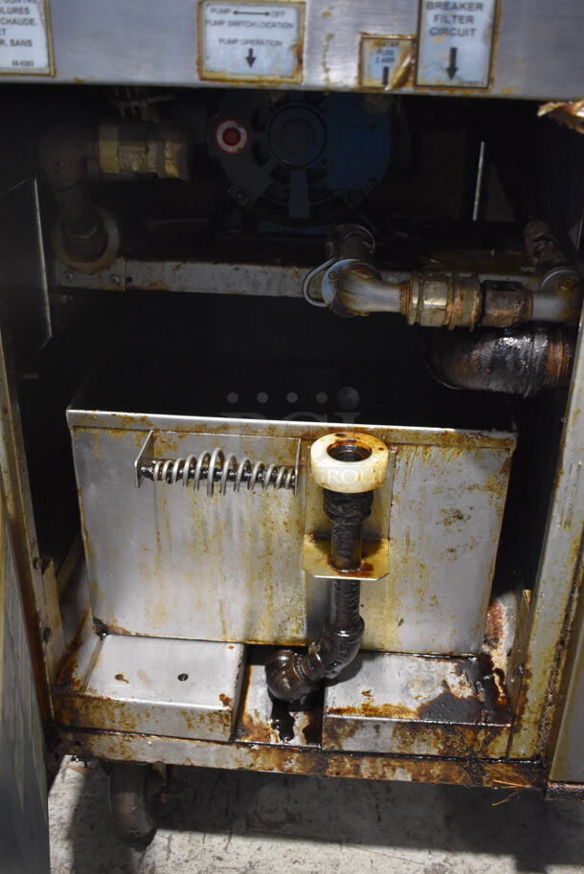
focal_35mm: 36
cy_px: 437
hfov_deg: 36.9
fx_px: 875
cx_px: 292
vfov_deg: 53.1
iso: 2000
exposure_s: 1/30
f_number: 3.8
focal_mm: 24
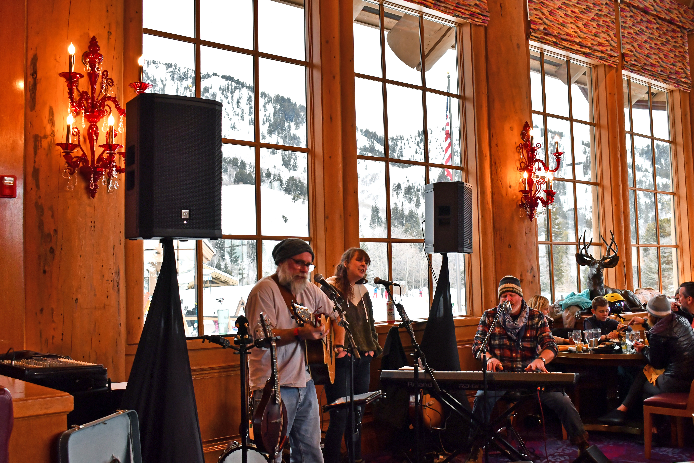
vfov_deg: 34.2
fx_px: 752
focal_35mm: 39
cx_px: 347
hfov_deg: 49.6
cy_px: 232
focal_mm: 26
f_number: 6.3
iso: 640
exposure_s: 1/60
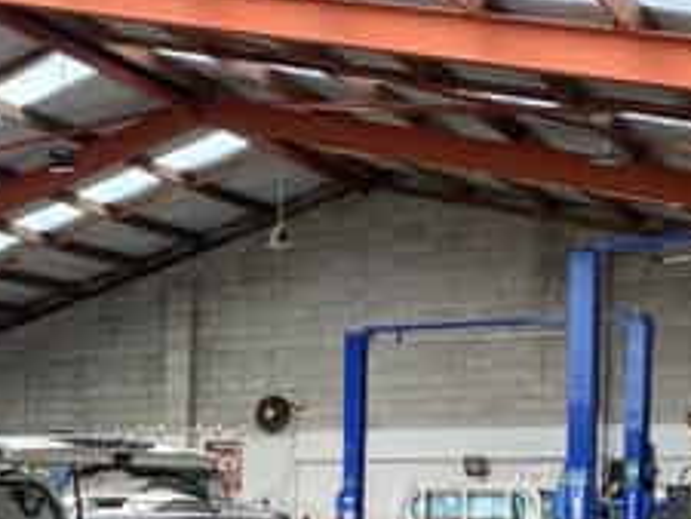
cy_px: 567
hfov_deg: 24.5
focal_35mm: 76
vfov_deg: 18.7
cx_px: 3
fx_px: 1518
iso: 32
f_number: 1.8
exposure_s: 1/203
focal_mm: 4.25
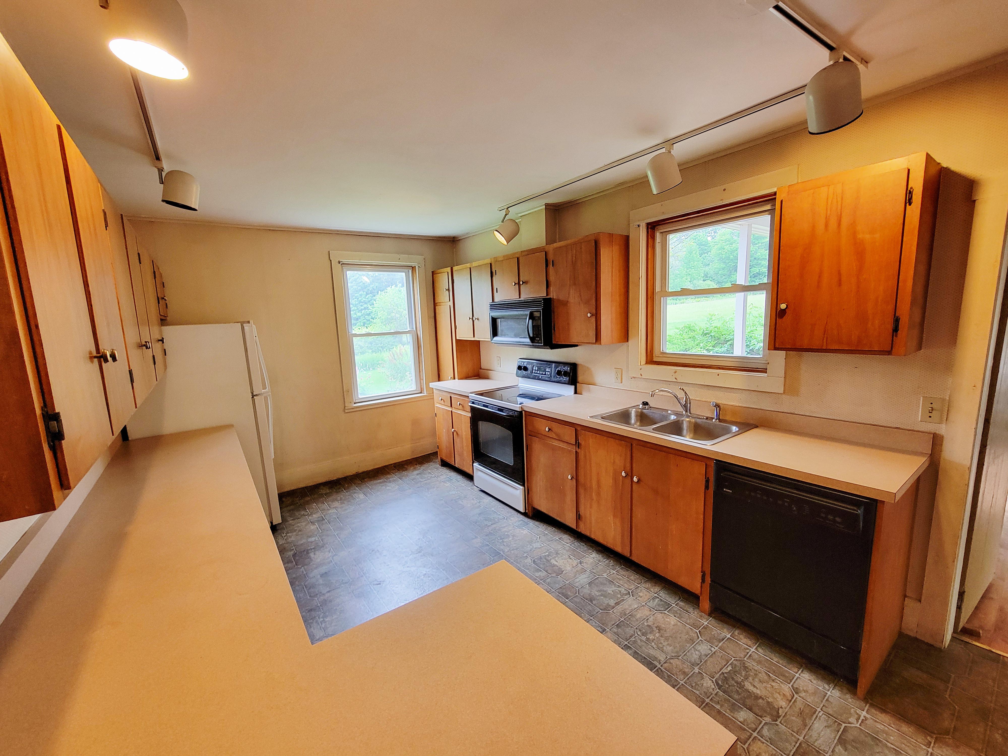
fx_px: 379
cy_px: 378
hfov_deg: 106.2
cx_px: 504
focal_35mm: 13
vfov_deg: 89.9
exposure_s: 1/60
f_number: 2.2
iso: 200
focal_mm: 2.2
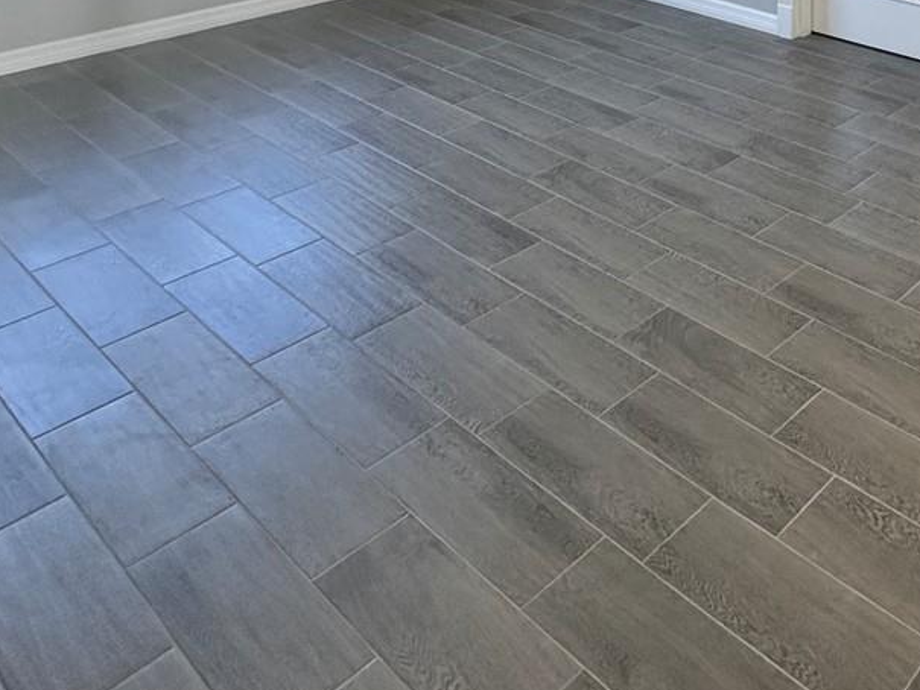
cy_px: -150
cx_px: 870
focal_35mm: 37
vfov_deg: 31.8
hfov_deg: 44.4
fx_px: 984
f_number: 2.2
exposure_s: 1/120
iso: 160
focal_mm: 2.22
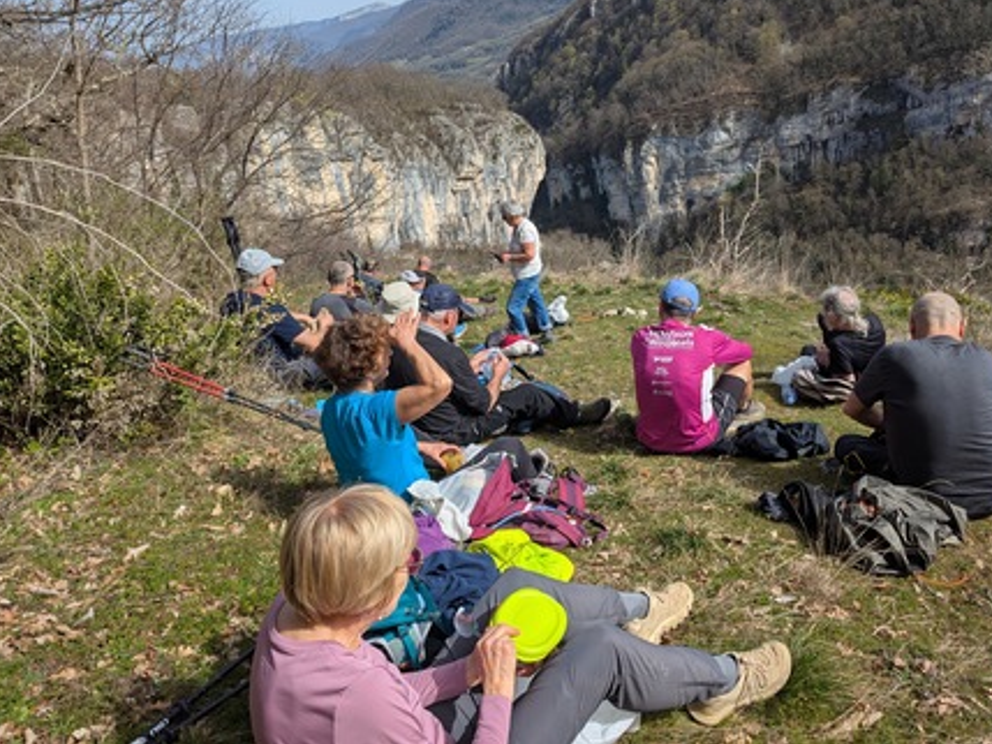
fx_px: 803
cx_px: 562
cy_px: 312
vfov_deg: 49.6
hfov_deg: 63.2
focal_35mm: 28
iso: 41
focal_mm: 6.81
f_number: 1.85
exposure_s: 1/1664
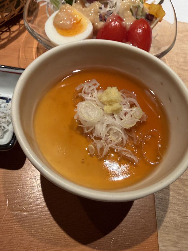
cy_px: 126
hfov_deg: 53.1
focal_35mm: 26
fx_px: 188
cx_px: 94
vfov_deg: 67.3
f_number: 2.2
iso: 160
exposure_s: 1/60
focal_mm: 2.22
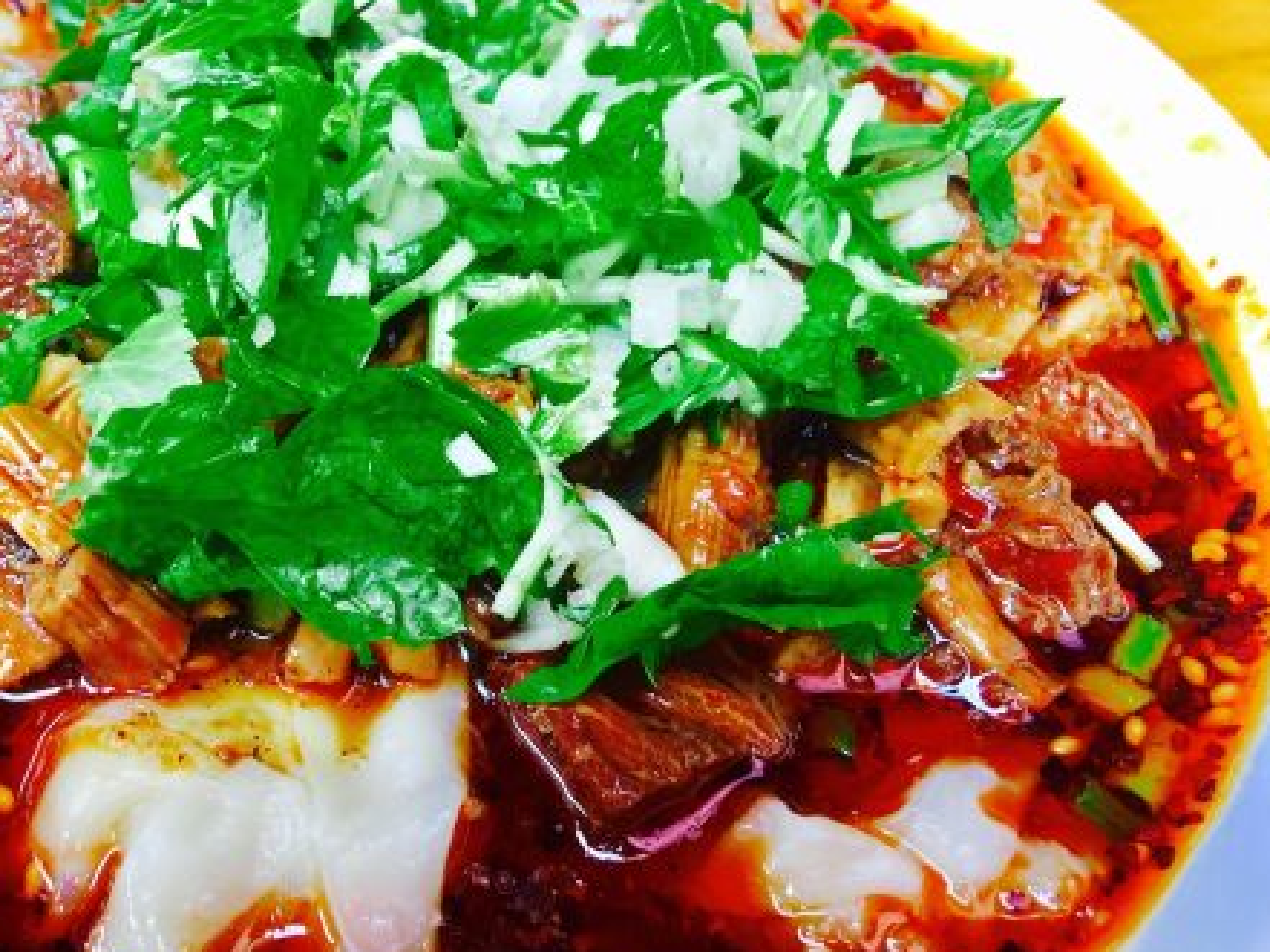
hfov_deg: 40.4
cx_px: 363
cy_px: 502
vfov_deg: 31.5
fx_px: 1688
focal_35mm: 46
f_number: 2.2
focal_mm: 4.15
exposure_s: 1/100
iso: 50
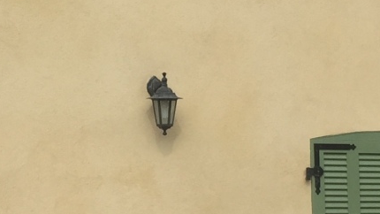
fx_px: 1481
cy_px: 91
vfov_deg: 8.3
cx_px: 122
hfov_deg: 14.6
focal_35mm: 147
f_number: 2.2
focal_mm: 4.15
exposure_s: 1/964
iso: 32
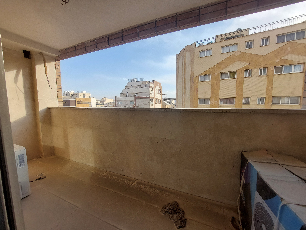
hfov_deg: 106.2
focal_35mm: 13
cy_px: 115
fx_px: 115
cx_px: 153
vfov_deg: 89.9
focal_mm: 1.74
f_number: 2.2
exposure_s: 1/446
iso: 50
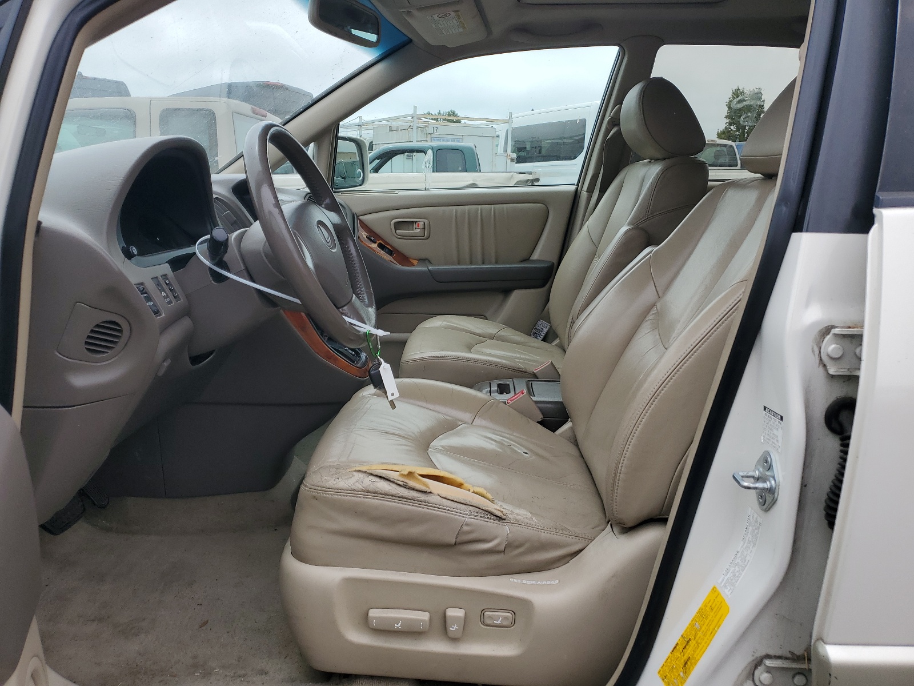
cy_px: 343
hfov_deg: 67.3
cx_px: 457
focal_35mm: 26
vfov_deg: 53.1
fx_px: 687
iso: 50
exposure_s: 1/2500
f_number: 1.5
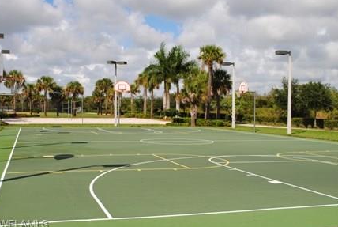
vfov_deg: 29.7
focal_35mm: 46
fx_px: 428
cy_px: 113
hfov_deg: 43.1
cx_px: 167
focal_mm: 29
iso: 100
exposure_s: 1/320
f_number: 9
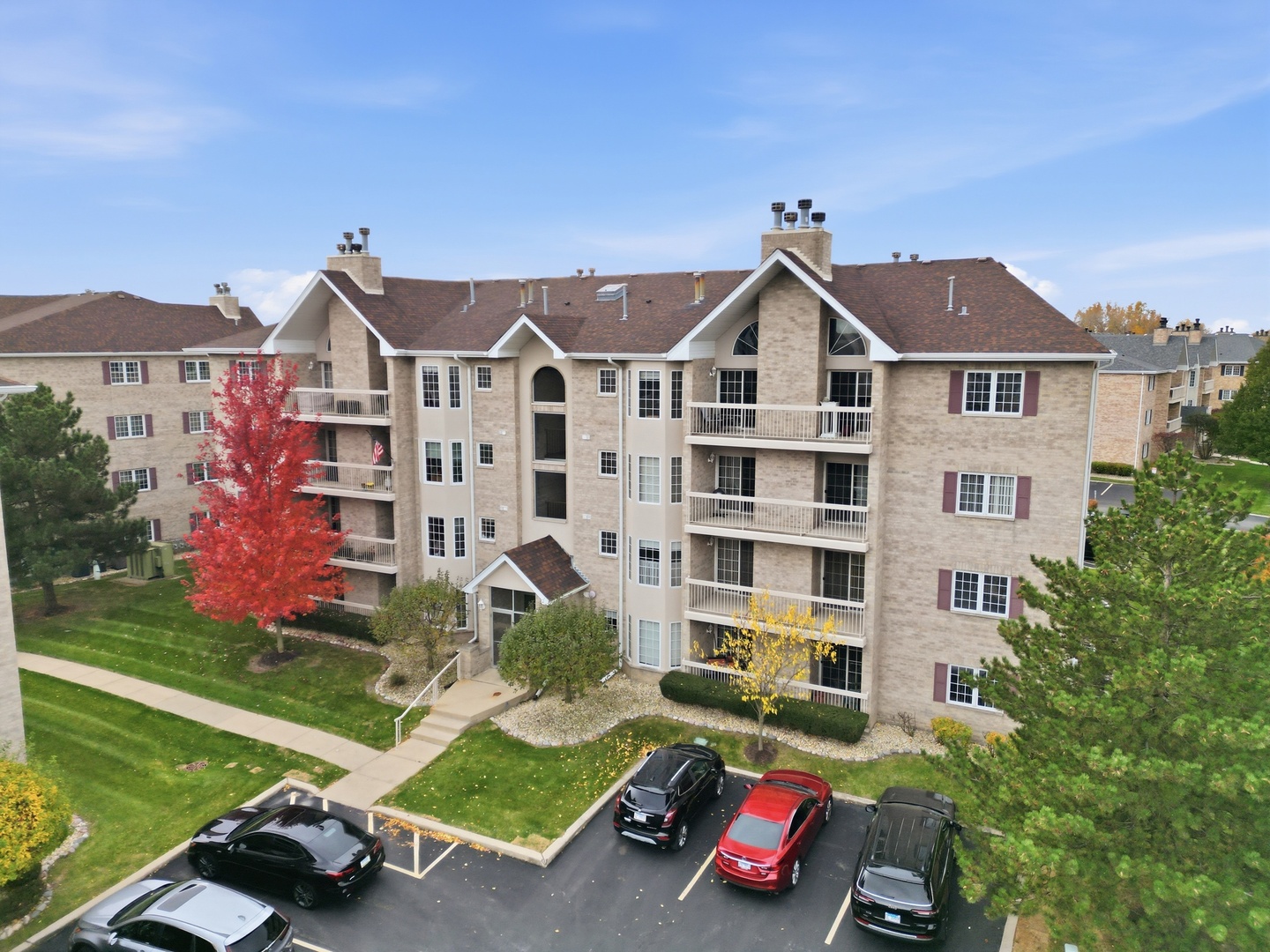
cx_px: 635
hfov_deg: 71.6
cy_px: 476
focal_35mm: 24
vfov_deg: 56.8
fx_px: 881
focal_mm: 6.7
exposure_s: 1/2000
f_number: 1.7
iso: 100
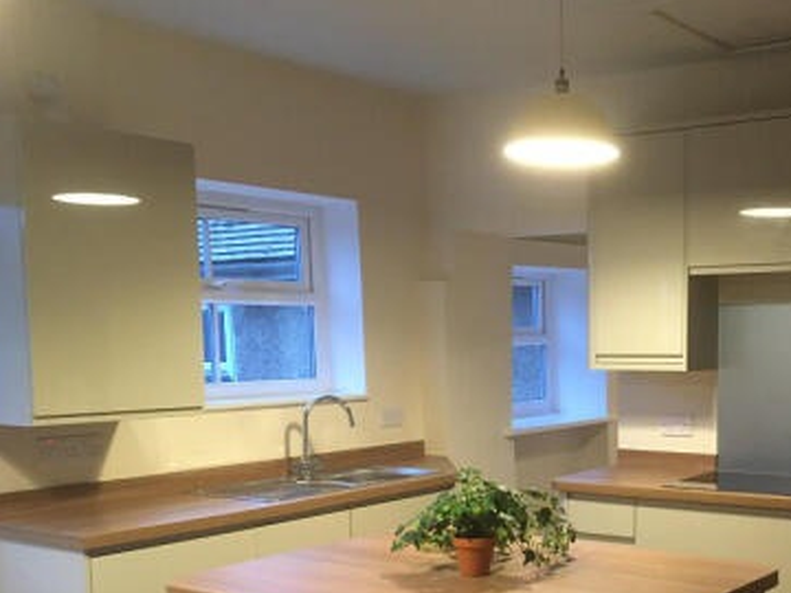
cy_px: 462
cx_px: 603
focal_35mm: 47
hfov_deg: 39.2
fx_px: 1074
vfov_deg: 30.2
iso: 200
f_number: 2.2
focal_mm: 4.15
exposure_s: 1/17
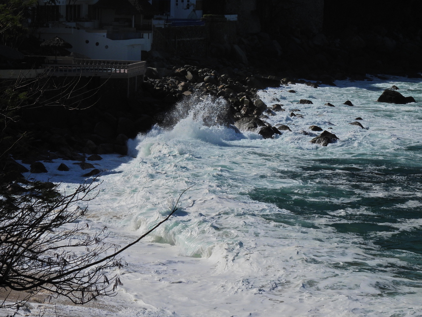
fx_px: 2072
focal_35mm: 170
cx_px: 211
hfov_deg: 11.6
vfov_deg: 8.7
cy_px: 158
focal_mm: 30.3
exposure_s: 1/1600
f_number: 7.1
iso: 100
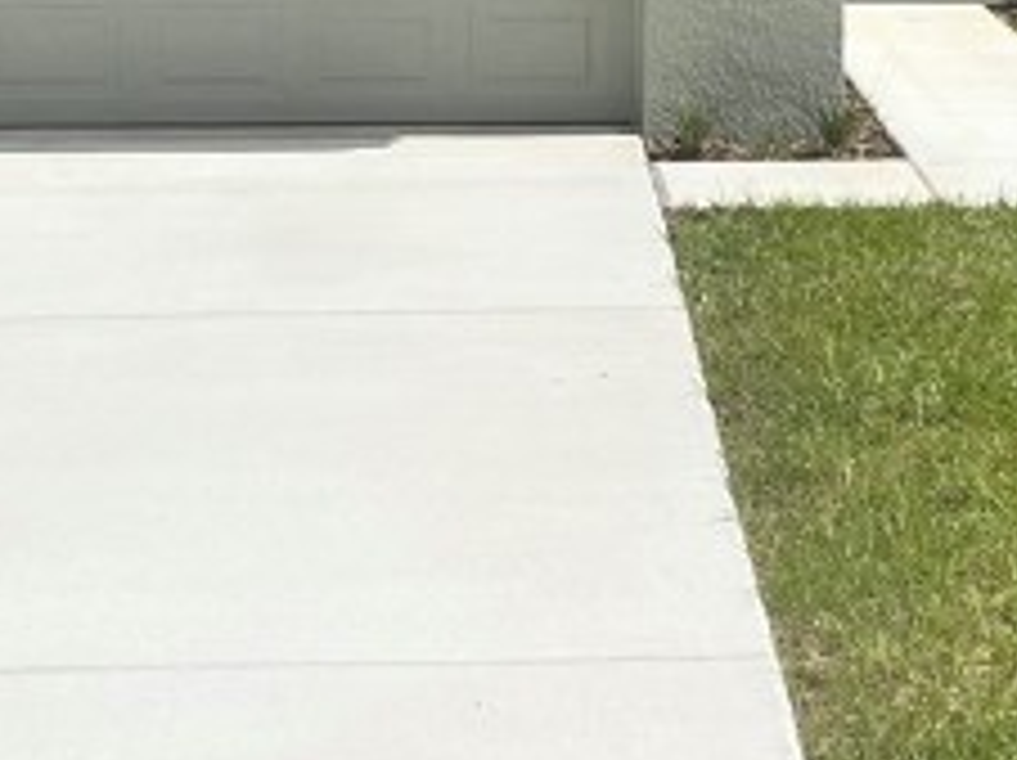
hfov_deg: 16.7
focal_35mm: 118
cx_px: 608
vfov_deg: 12.2
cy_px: -234
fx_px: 3463
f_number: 1.6
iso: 50
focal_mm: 5.1
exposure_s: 1/8403
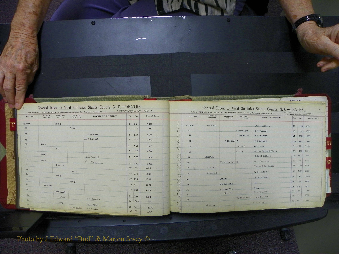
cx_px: 170
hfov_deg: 67.3
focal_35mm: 26
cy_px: 127
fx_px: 255
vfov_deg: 53.1
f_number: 2.8
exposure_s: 1/30
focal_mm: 4.6
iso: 100
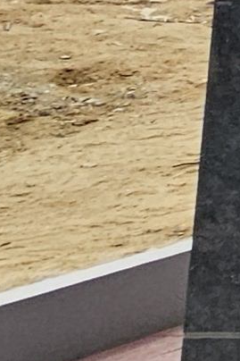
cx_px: 1648
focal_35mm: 134
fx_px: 1341
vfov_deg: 13.4
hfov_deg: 4.5
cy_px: -335
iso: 50
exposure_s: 1/1170
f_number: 2.2
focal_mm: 2.2
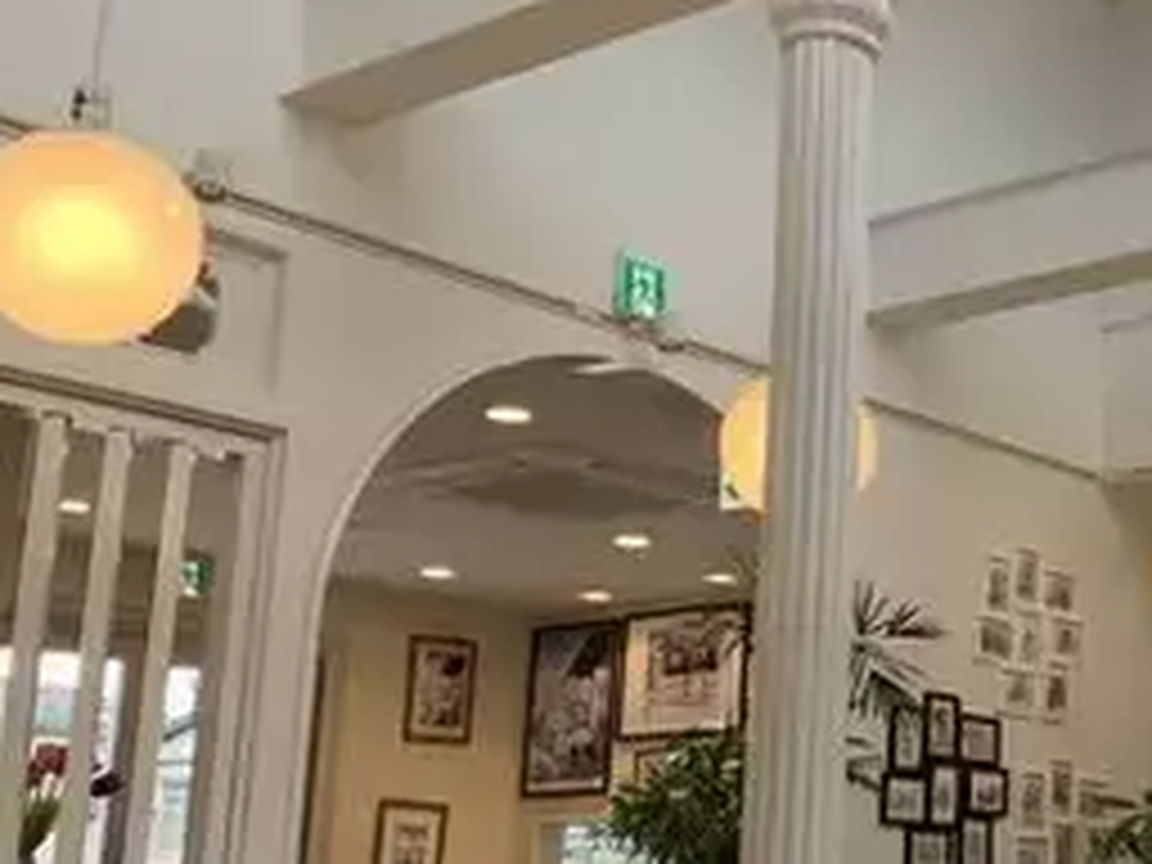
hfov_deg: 29.4
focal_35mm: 61
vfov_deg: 24.0
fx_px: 2030
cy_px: 495
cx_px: 1170
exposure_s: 1/121
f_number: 1.8
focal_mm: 4.25
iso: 64
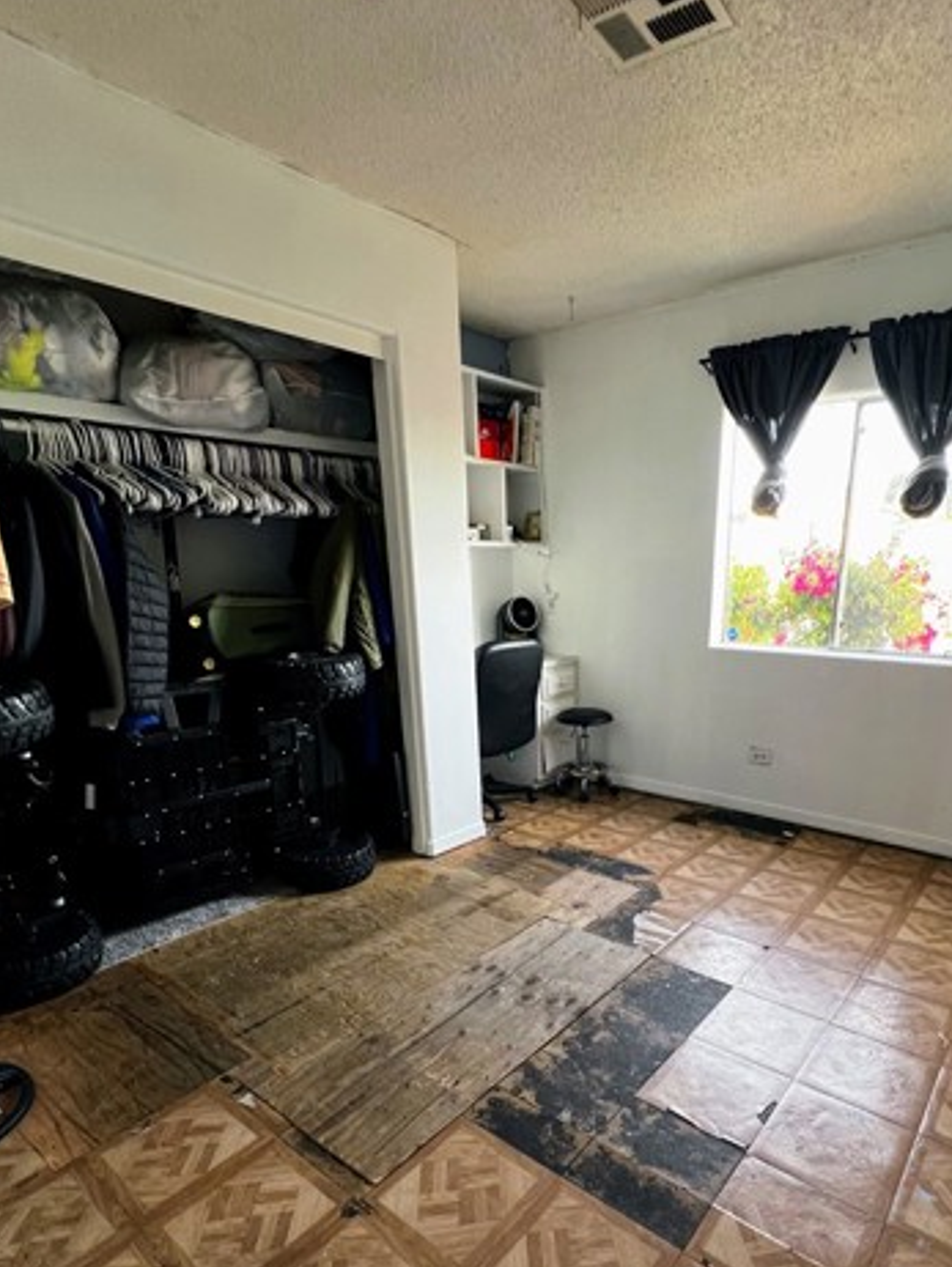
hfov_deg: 70.7
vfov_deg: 85.7
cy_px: 804
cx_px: 582
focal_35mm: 18
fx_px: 659
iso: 160
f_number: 1.8
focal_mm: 1.57
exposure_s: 1/60
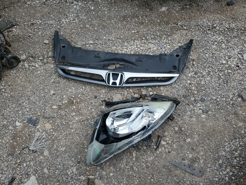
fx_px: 185
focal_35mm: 26
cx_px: 123
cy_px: 92
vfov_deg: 53.1
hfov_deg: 67.3
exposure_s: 1/2000
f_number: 1.5
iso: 50
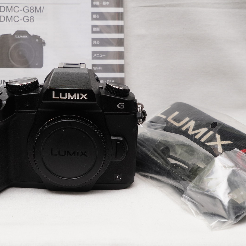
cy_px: 124
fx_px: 466
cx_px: 74
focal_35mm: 58
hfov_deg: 29.3
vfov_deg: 29.6
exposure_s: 1/60
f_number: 8
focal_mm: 30
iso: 800
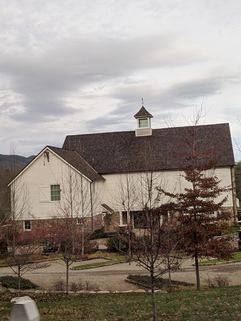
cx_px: 119
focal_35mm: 48
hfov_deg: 30.3
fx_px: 446
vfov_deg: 39.6
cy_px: 141
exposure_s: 1/226
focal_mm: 4.67
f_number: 2
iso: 82
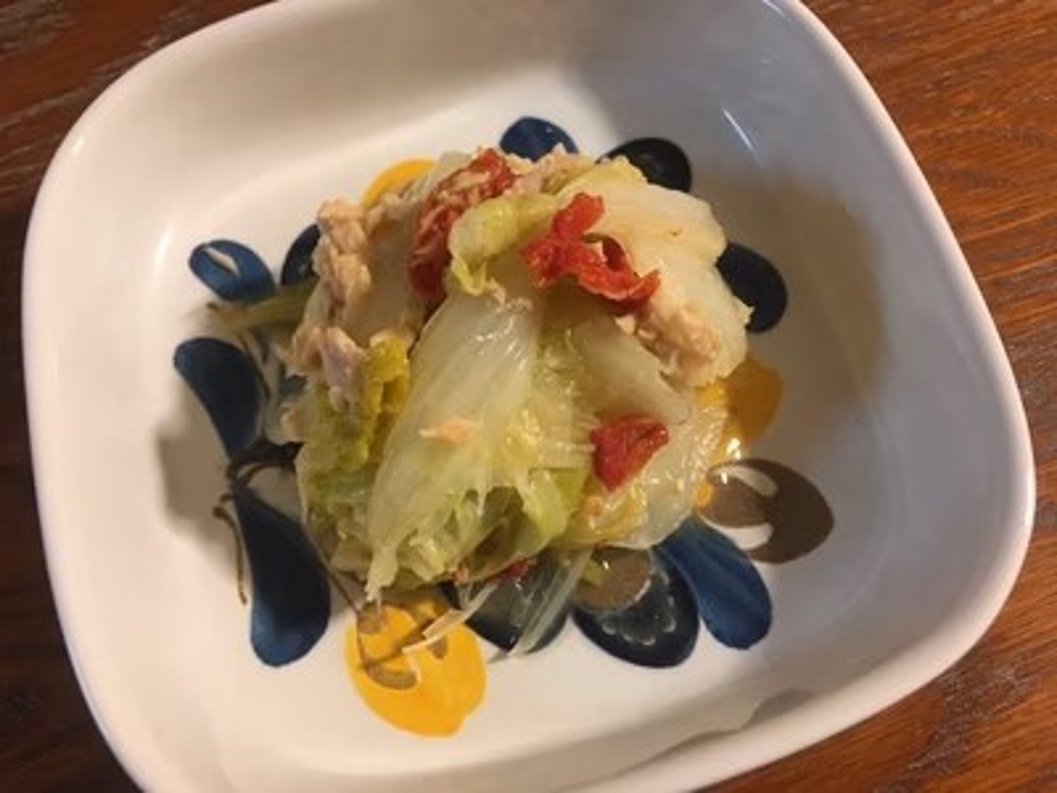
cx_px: 528
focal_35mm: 29
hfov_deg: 61.7
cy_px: 396
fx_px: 886
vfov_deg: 48.2
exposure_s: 1/30
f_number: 2.2
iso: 125
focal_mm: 4.15
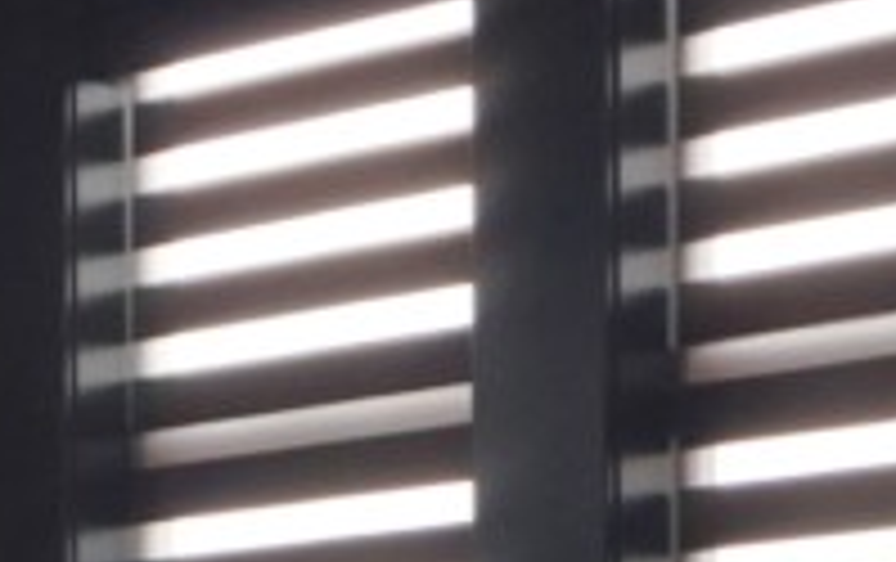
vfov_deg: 8.0
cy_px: 1079
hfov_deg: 13.2
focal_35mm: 158
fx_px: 3864
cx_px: 581
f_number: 2.2
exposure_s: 1/156
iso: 25
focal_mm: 4.15
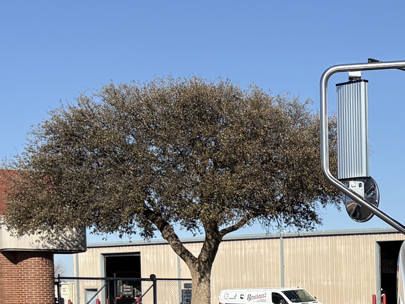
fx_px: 1147
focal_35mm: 98
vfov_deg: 14.7
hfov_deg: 17.5
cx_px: 646
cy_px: 333
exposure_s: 1/4950
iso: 50
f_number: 1.6
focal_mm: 5.96
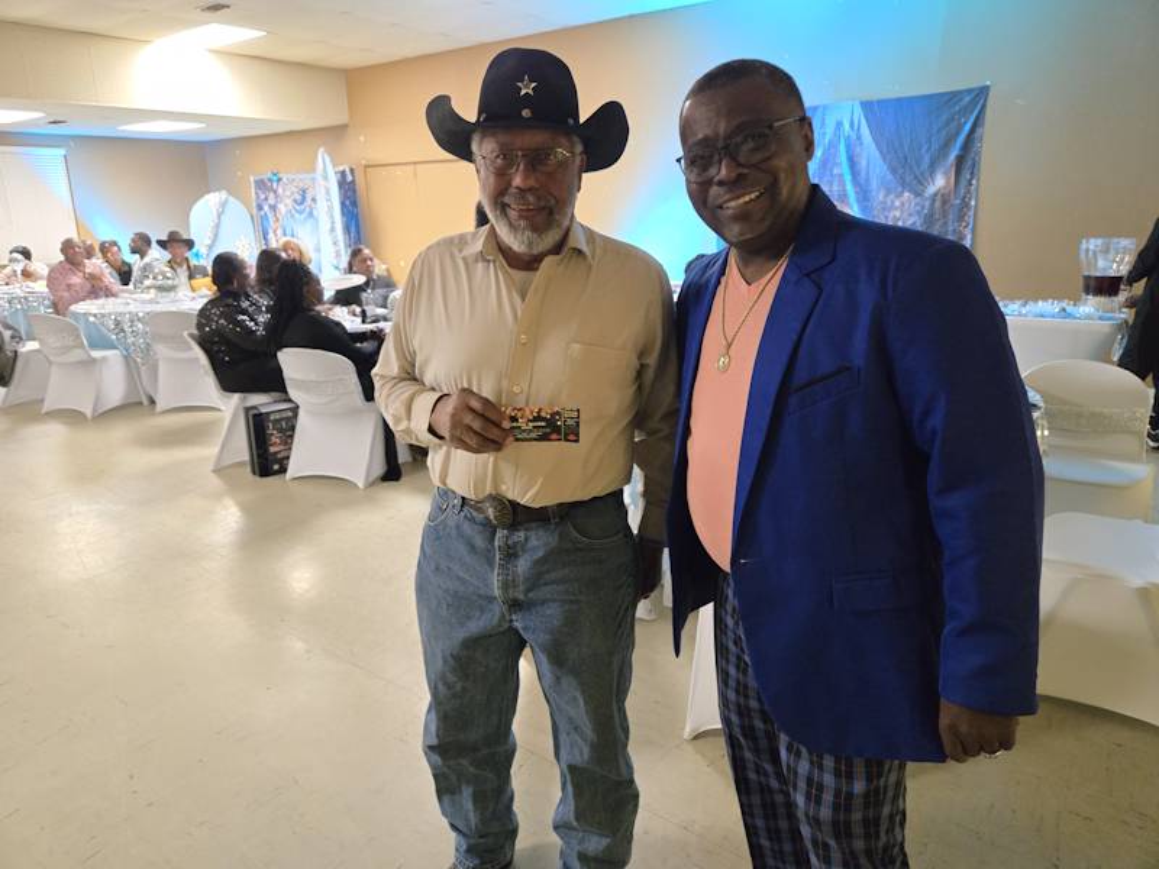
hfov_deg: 73.9
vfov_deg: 58.9
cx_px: 580
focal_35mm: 23
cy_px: 434
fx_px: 770
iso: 1600
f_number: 1.8
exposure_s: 1/60
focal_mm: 5.4
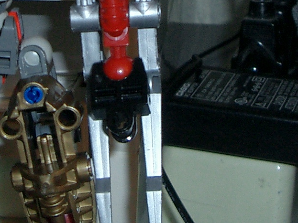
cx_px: 106
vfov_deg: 12.7
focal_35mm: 115
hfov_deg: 17.1
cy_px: -6
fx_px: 990
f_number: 2.6
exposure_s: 1/40
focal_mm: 5.8
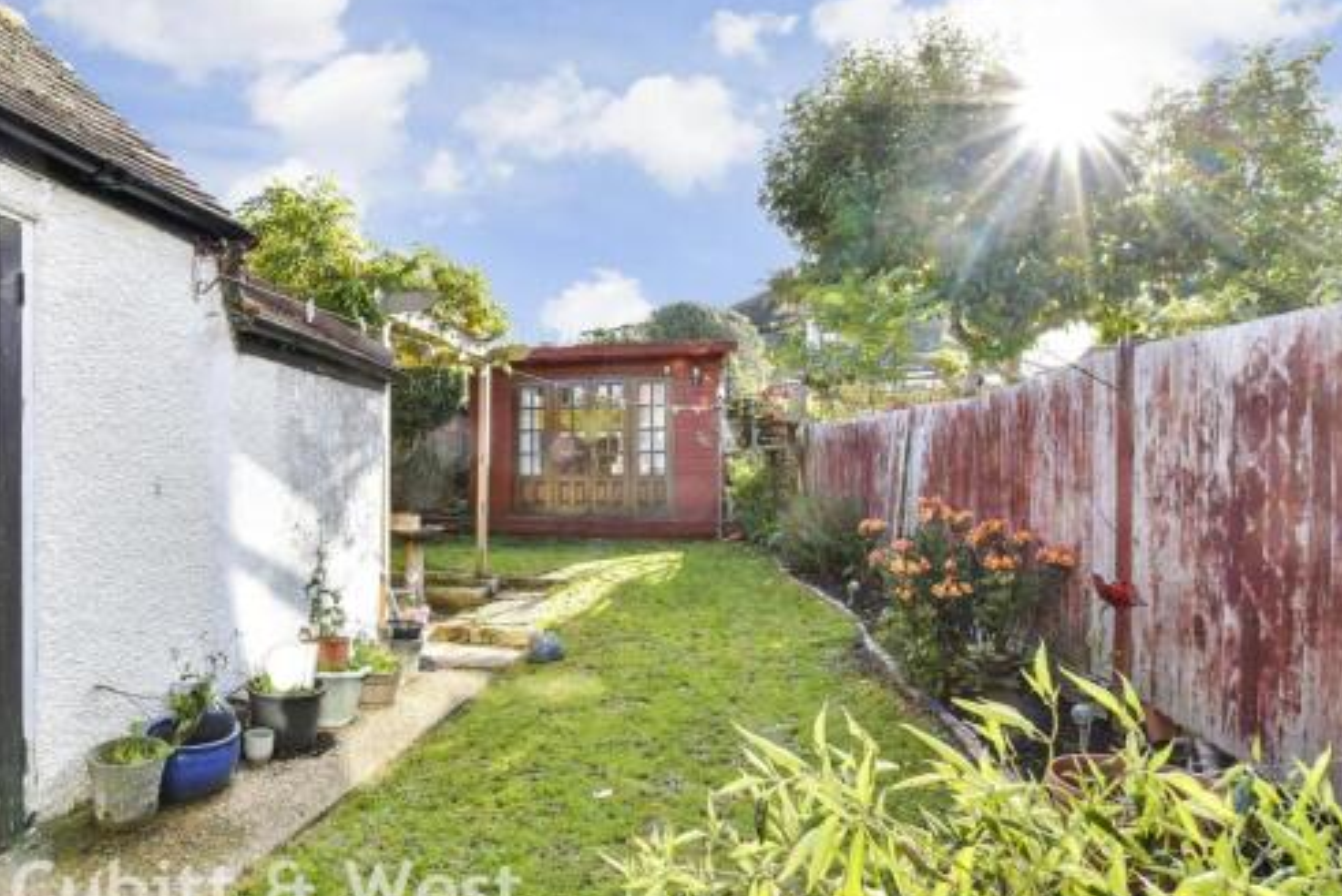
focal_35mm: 20
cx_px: 512
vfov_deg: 61.9
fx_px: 746
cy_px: 482
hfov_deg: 82.5
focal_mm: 10
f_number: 8
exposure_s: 1/60
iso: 160
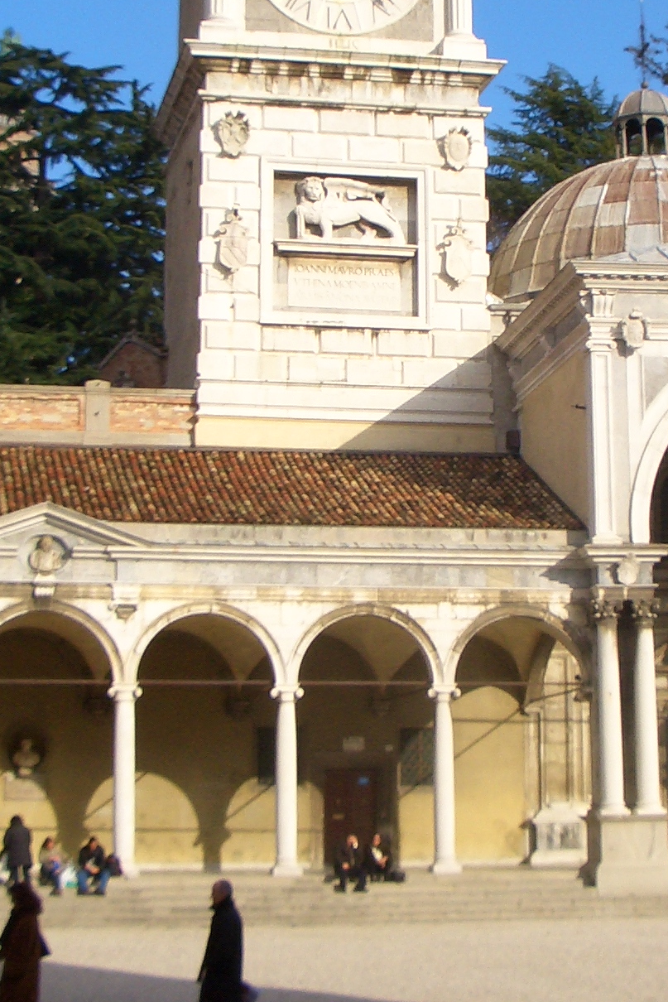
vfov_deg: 26.2
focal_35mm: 77
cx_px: 384
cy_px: 329
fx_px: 2142
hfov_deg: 17.7
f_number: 4.3
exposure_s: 1/500
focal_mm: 5.8
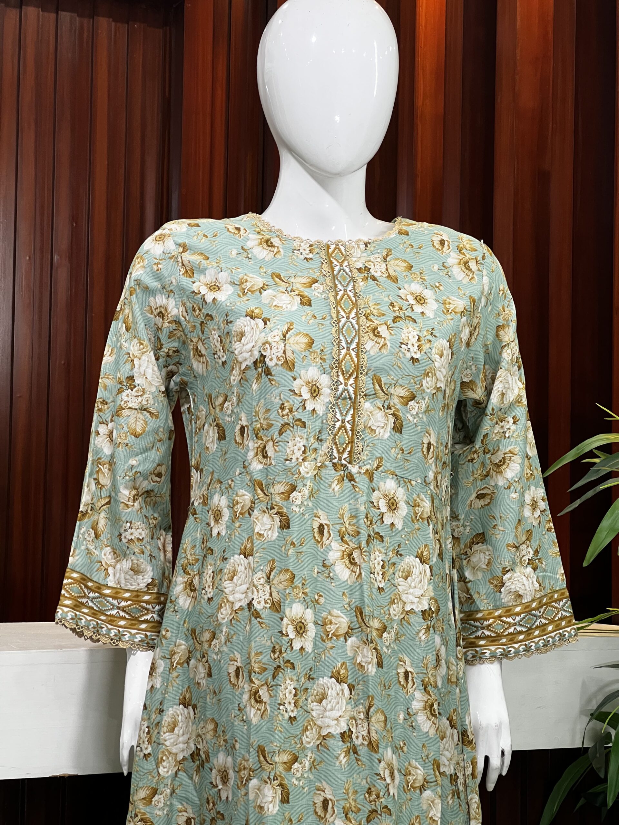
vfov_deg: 25.3
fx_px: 1836
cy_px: 412
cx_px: 310
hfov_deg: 19.1
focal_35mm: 77
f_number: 2.8
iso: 200
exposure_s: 1/50
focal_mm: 9
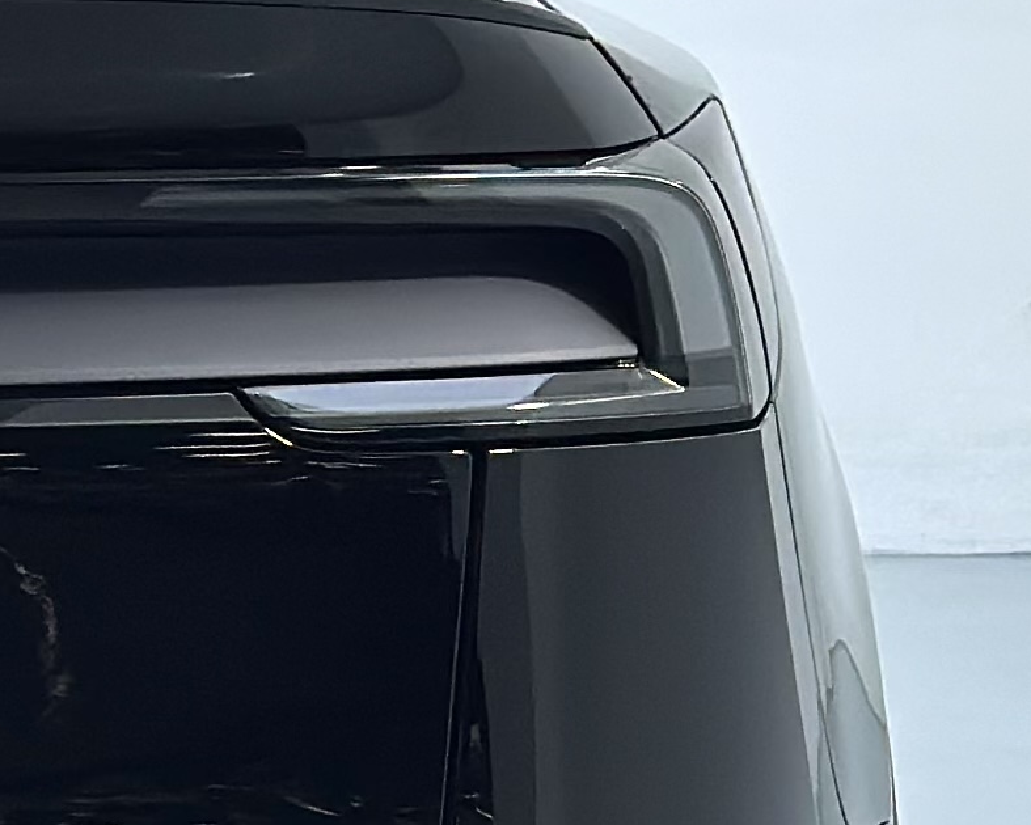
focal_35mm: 240
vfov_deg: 6.4
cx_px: -651
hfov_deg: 7.9
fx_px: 7325
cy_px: 606
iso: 80
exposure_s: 1/339
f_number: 1.78
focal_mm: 6.86
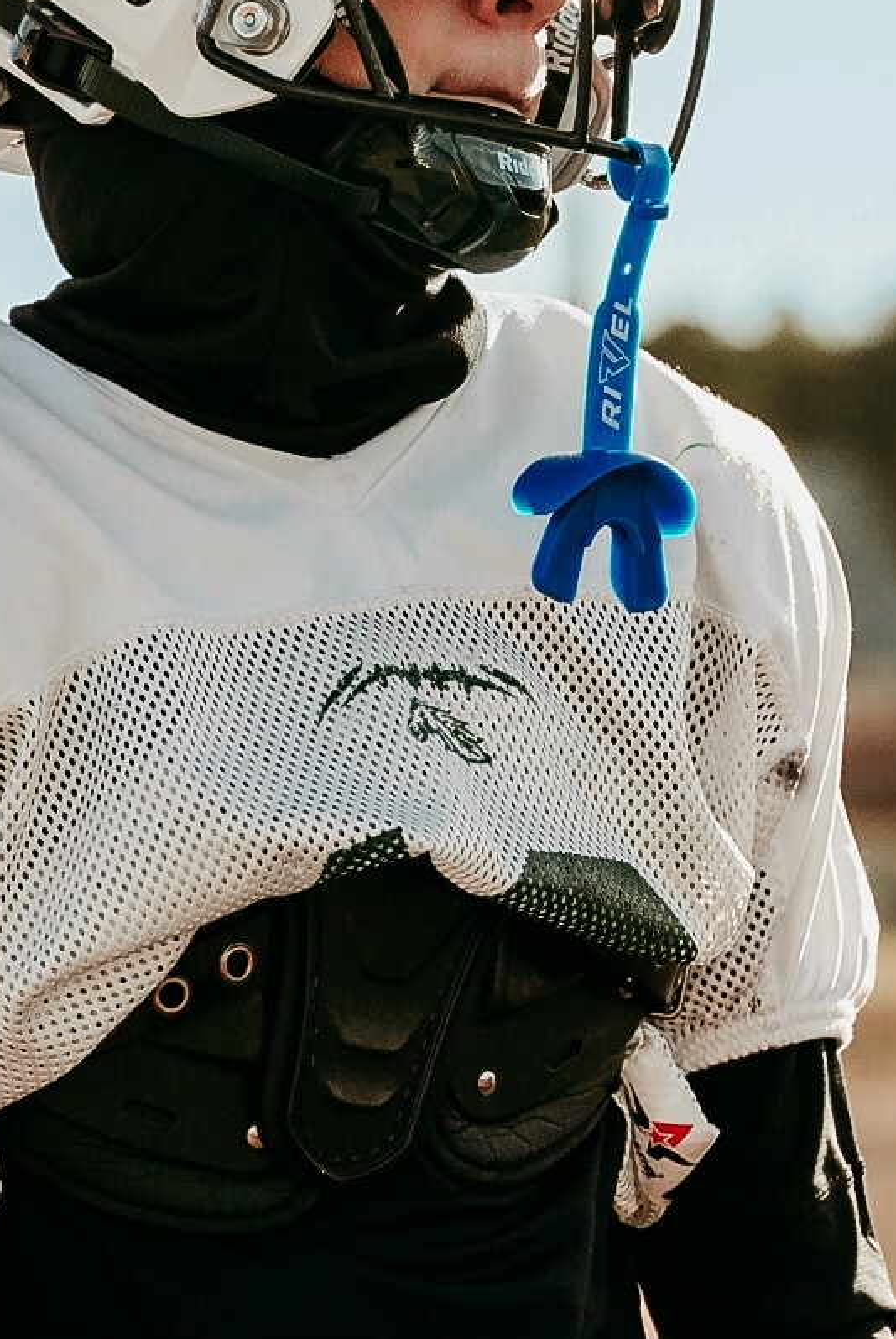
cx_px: 376
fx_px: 12436
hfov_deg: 4.1
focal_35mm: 334
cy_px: 557
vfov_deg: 6.2
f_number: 6.3
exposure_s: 1/5000
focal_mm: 165
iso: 3200
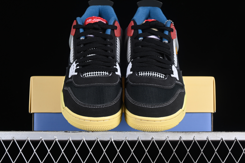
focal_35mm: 75
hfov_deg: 27.0
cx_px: 122
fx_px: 510
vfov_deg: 18.2
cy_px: 82
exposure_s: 1/60
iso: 160
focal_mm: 50
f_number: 6.3
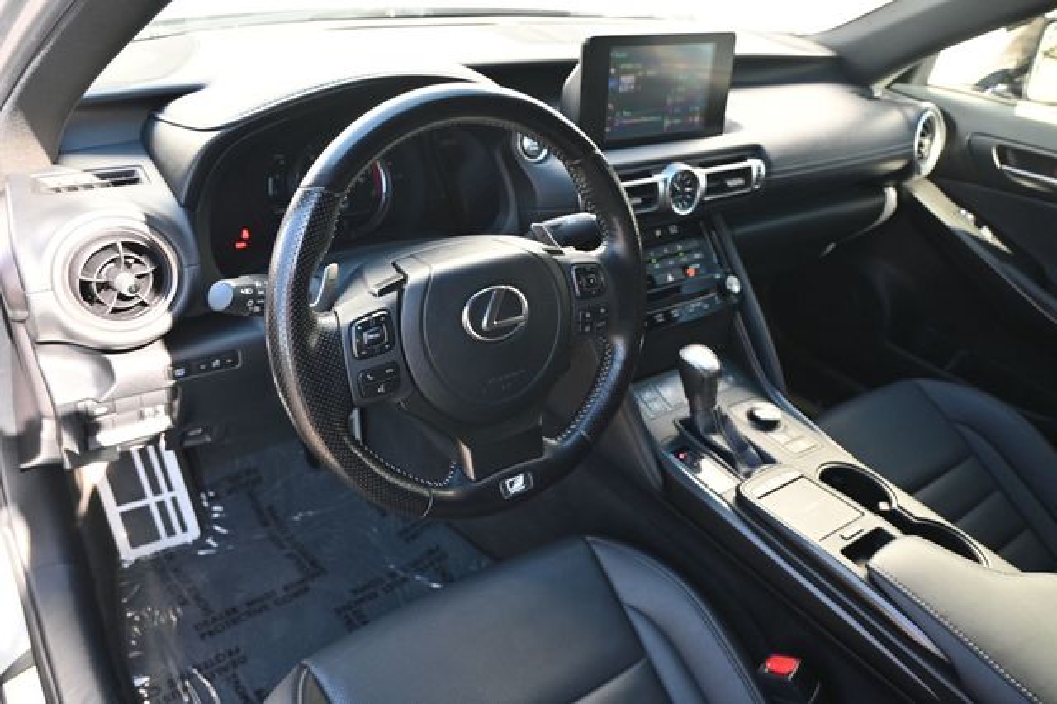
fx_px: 814
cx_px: 528
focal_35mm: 28
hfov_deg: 66.0
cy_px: 352
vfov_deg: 46.7
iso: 450
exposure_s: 1/125
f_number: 3.8
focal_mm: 18.5
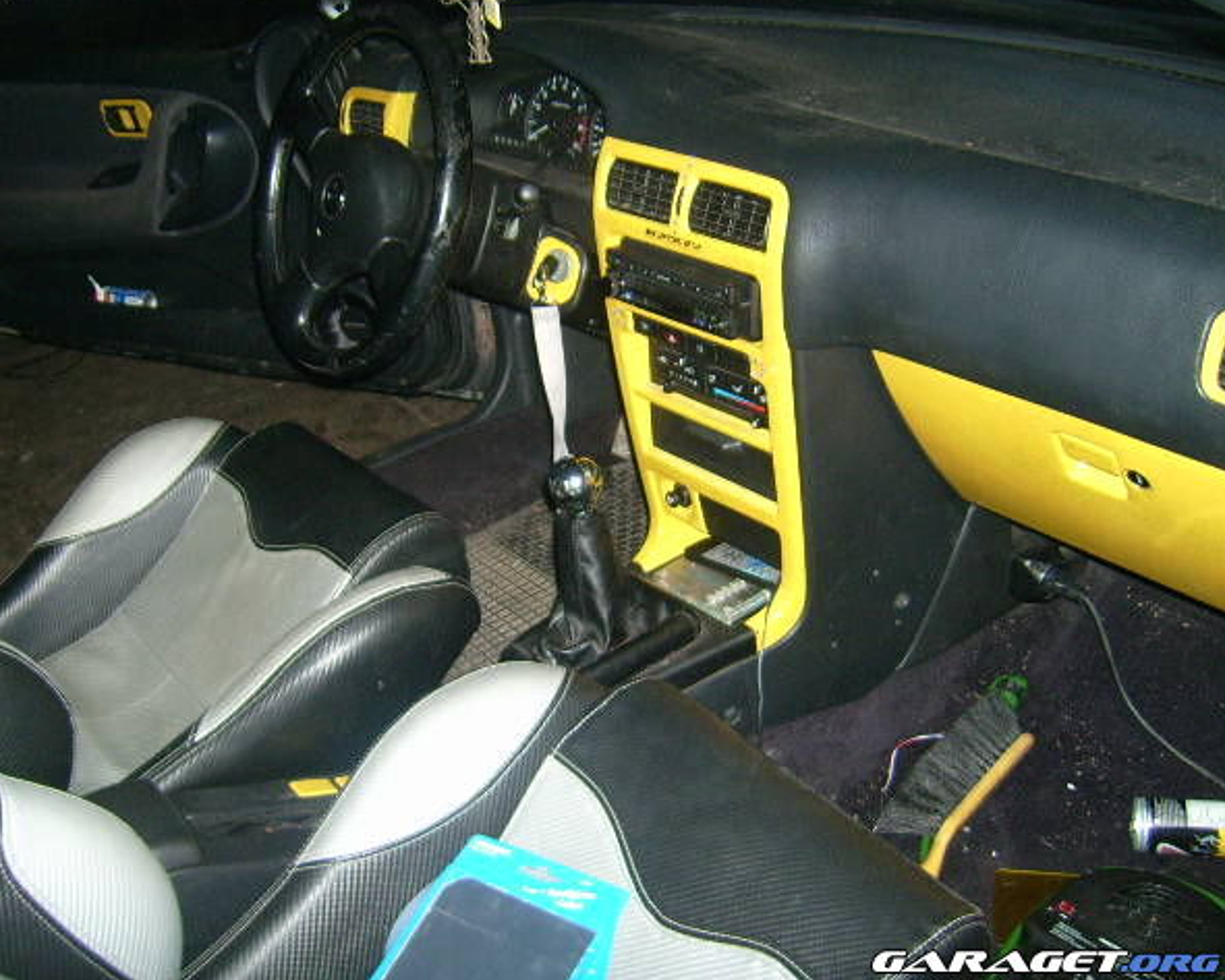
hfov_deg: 49.0
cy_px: 485
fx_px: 1342
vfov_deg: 40.1
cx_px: 564
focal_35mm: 37
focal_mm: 5.95
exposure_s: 1/60
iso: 100
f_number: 2.8
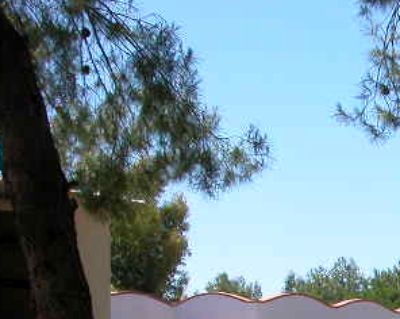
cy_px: 408
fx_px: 1360
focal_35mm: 115
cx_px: 543
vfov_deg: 13.0
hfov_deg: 15.8
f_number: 5.6
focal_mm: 8.9
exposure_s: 1/369
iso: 100
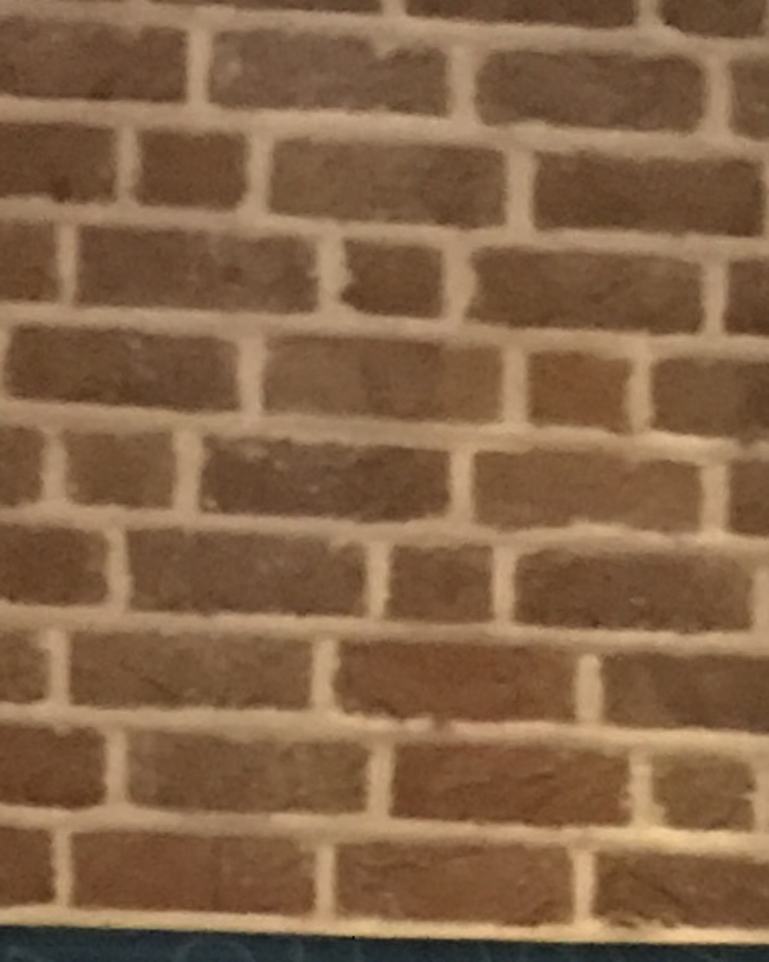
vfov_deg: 8.9
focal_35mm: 187
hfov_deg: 8.2
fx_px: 5321
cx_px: -184
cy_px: 2661
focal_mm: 3.99
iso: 100
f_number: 1.8
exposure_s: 1/5
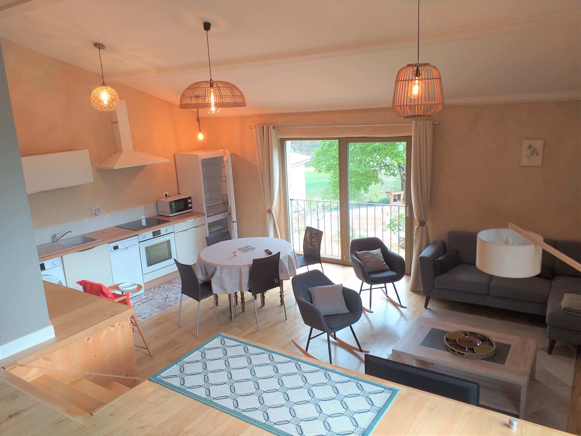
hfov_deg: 67.3
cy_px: 218
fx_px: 436
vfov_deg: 53.1
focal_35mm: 26
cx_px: 290
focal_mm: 3.6
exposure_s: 1/50
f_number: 1.9
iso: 50
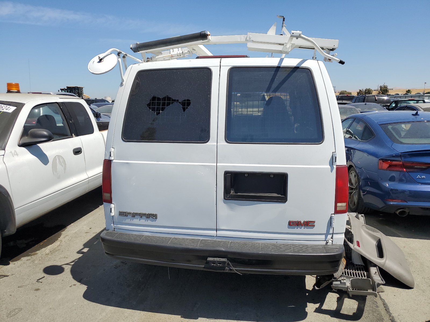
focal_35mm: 26
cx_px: 215
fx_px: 323
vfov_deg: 53.1
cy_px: 161
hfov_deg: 67.3
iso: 50
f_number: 1.5
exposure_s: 1/5000
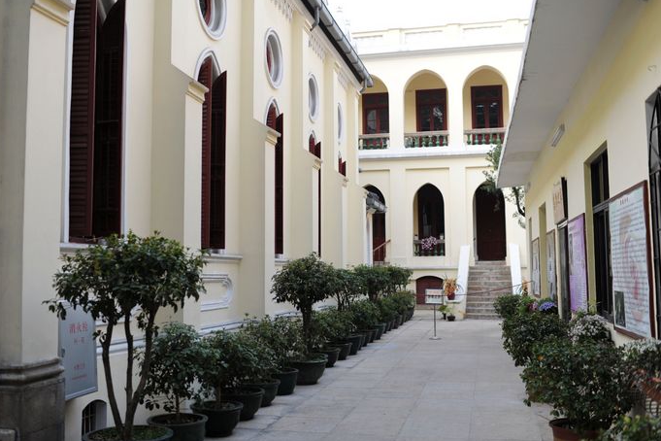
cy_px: 212
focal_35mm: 37
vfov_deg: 35.9
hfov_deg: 51.9
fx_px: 679
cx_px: 313
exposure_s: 1/1600
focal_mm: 35
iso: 500
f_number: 2.2
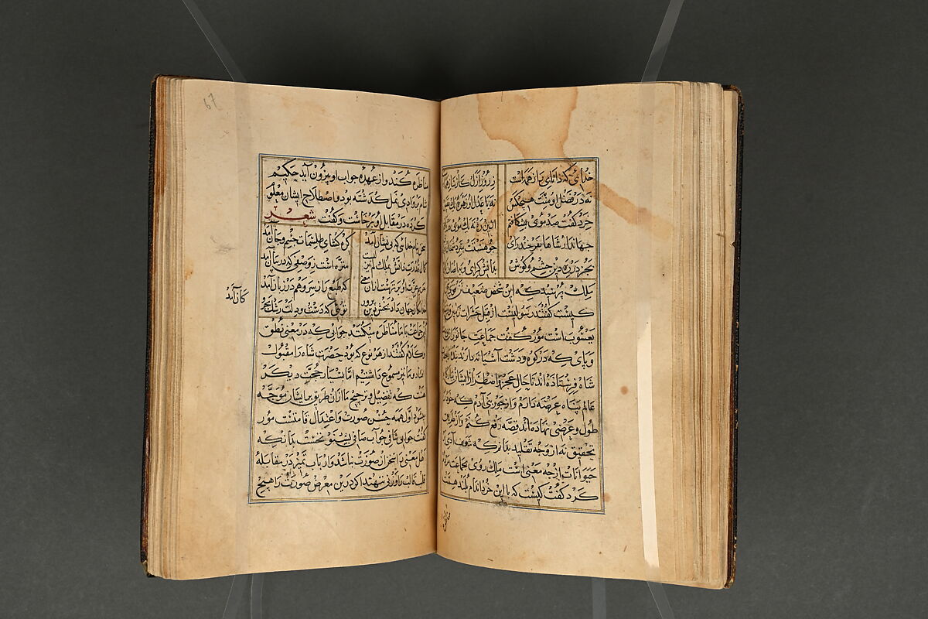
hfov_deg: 35.1
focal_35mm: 57
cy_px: 310
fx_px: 1469
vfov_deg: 23.8
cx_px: 464
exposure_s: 1/30
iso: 250
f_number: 13
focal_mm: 57
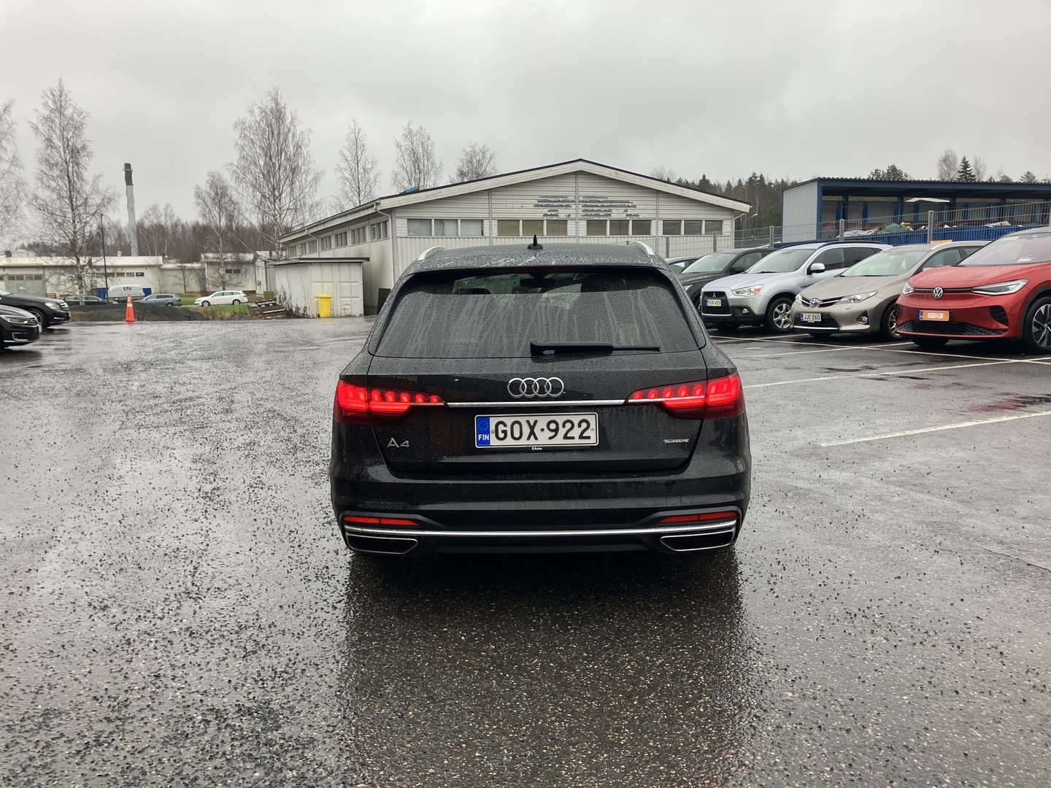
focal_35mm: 28
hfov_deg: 63.4
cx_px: 526
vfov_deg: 49.7
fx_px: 850
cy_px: 394
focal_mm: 3.99
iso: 32
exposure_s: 1/100
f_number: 1.8
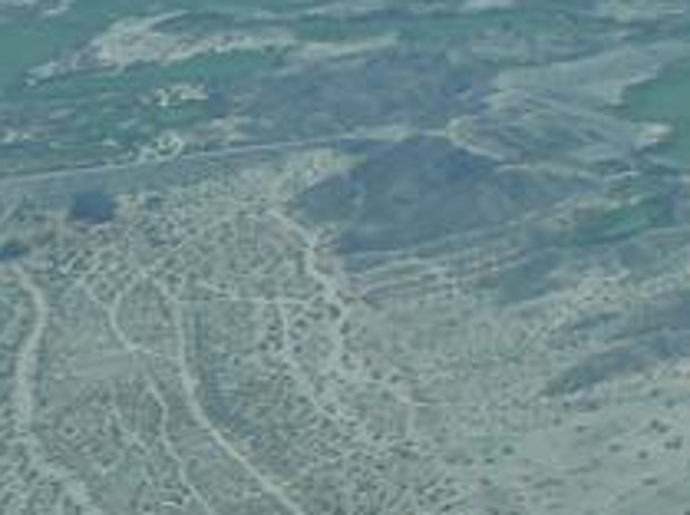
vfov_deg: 2.3
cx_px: 1687
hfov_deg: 3.1
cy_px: 670
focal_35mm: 638
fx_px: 12695
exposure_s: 1/400
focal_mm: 21.6
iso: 100
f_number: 5.6
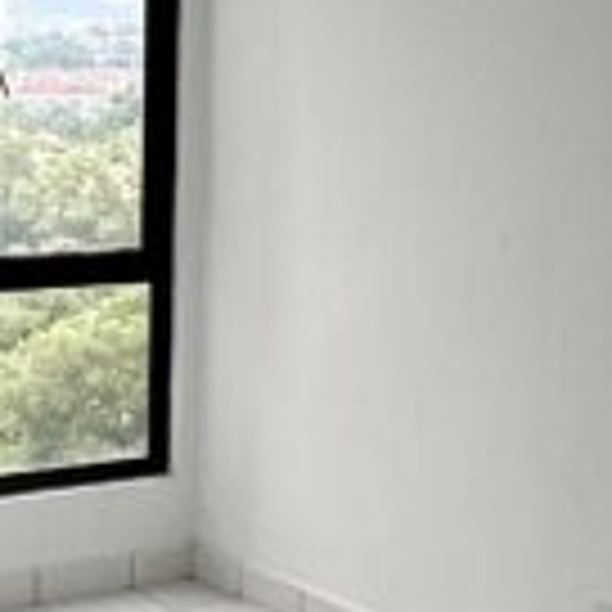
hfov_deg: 23.7
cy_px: 207
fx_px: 1460
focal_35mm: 73
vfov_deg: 23.6
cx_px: 351
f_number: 2.2
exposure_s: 1/225
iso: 40
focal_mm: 2.22
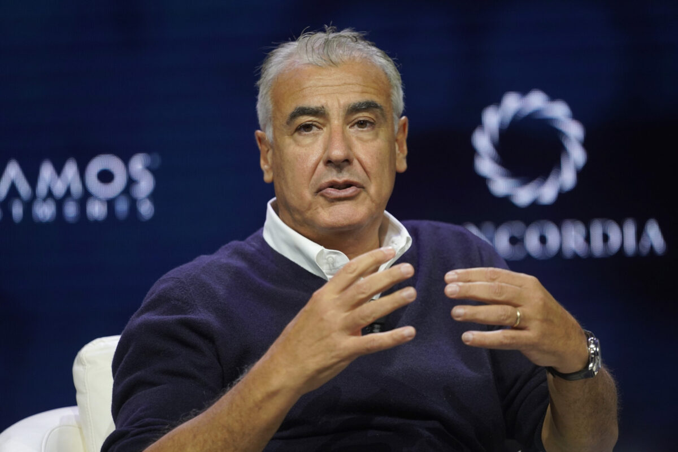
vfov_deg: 5.2
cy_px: 226
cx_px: 339
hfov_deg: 7.8
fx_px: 4990
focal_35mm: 265
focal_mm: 265
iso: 1250
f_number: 4
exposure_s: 1/250
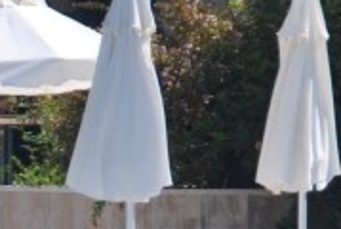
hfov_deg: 2.0
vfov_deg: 1.4
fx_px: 9556
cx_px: -458
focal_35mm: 1007
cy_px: 223
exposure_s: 1/500
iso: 100
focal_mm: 105
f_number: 5.6
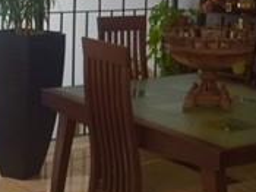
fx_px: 783
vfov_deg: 13.8
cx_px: 173
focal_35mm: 106
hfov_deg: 18.5
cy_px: 25
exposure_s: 1/20
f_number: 2.2
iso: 250
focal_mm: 4.15
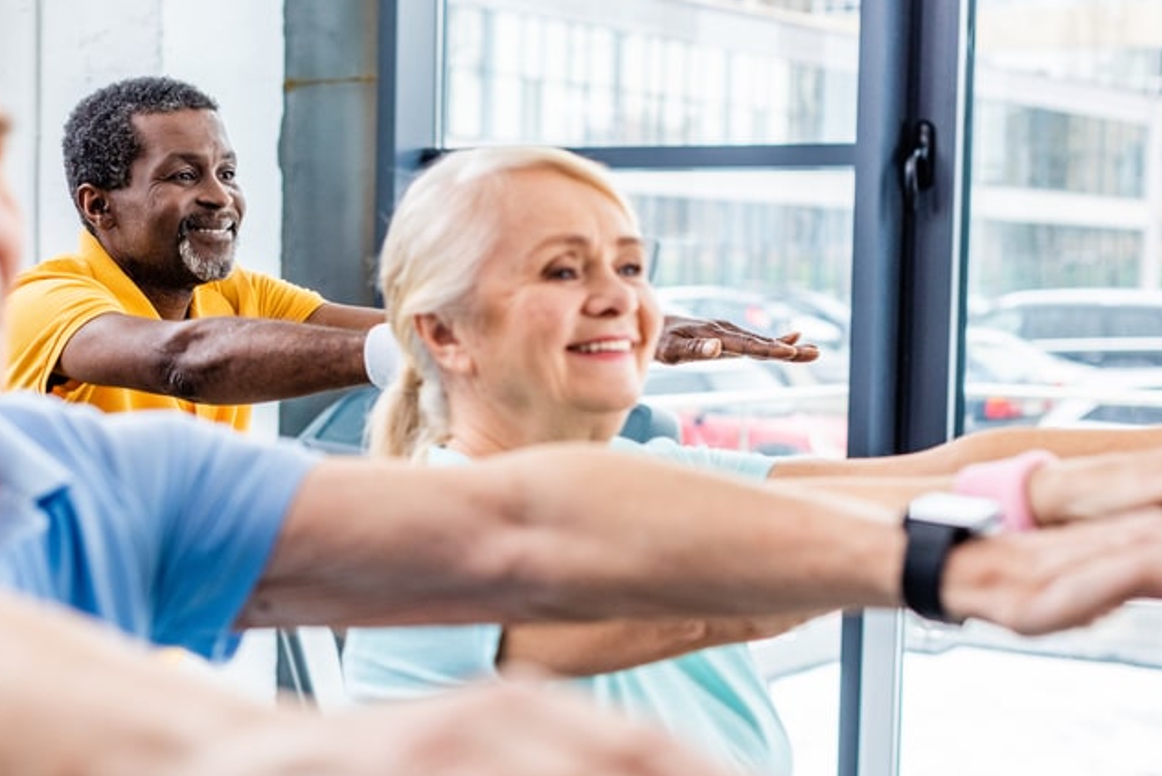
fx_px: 2551
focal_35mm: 79
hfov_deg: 25.5
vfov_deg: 17.3
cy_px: 451
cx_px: 361
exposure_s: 1/200
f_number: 3.5
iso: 500
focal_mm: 50
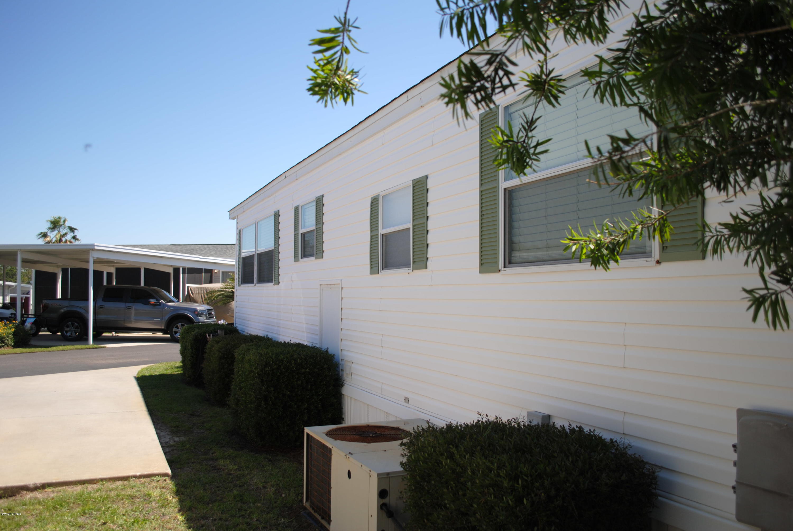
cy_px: 266
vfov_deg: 48.0
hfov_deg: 67.3
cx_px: 396
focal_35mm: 27
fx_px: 595
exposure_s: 1/800
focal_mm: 18
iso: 100
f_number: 3.5
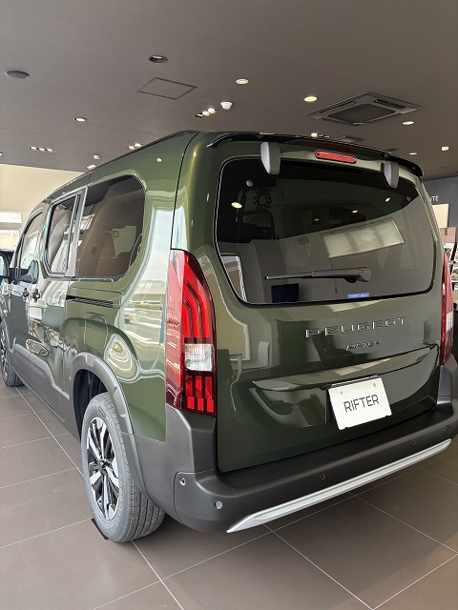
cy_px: 305
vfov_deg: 67.3
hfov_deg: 53.1
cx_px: 229
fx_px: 459
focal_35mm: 26
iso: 80
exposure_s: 1/122
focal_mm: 5.96
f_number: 1.6
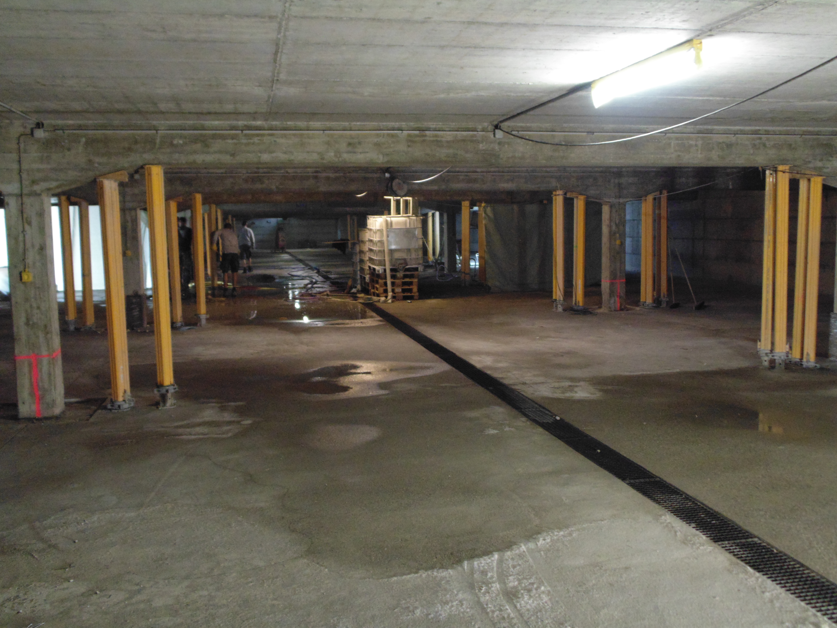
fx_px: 822
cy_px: 314
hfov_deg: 54.0
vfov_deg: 41.8
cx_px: 418
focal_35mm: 34
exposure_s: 1/10
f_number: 3.4
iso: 400
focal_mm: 6.2
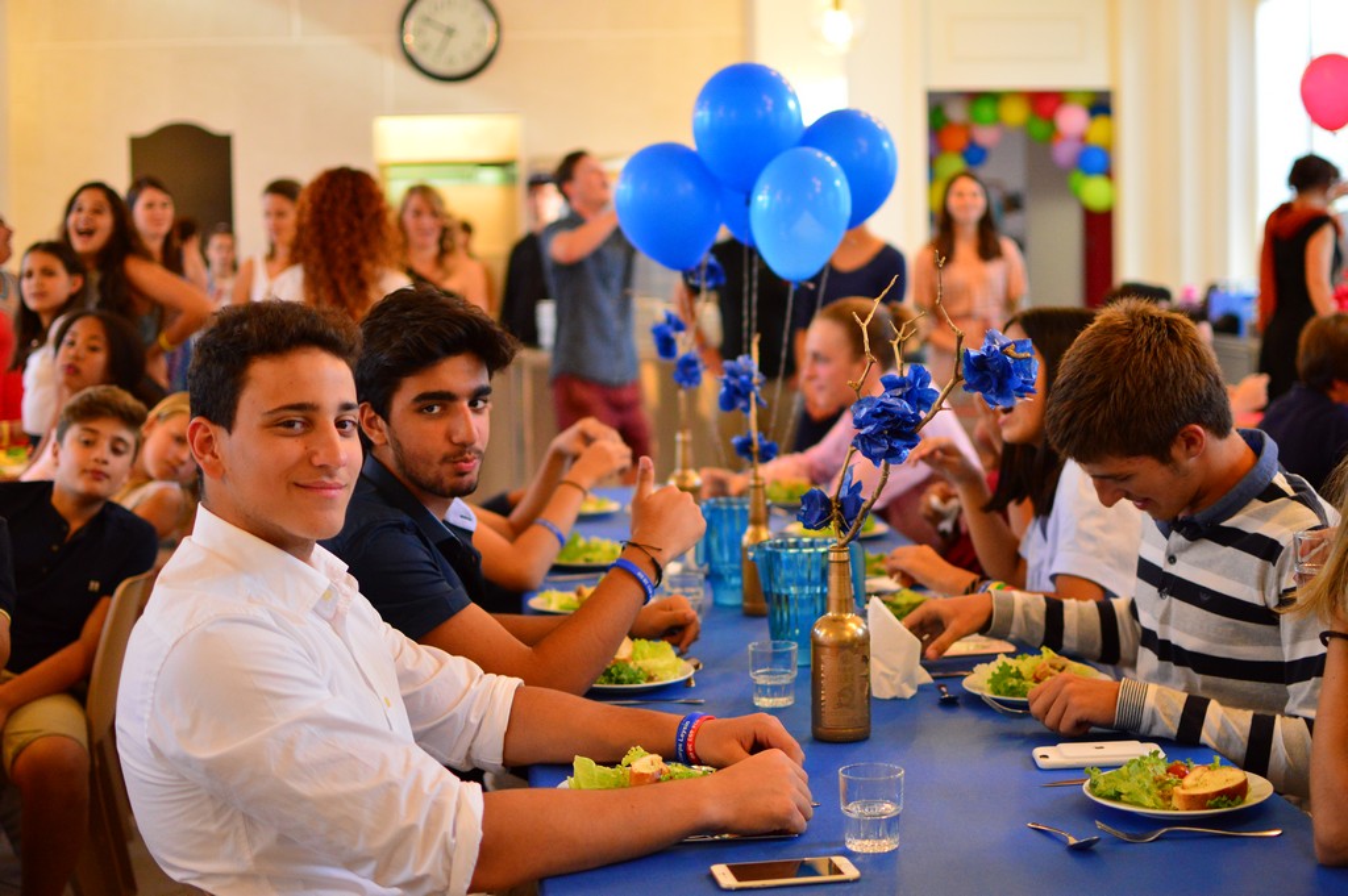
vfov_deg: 25.7
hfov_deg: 37.9
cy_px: 448
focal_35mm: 52
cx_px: 674
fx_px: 1964
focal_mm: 35
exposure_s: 1/320
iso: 1000
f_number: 1.8
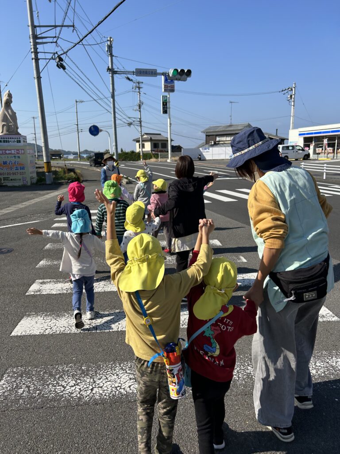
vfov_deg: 67.3
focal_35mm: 26
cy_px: 227
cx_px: 170
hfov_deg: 53.1
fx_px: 340
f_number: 1.5
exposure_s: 1/4444
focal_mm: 5.7
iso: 50
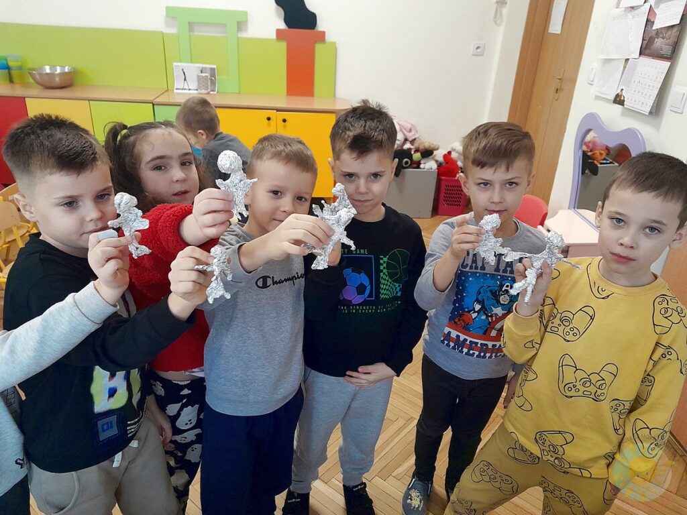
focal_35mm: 27
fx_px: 536
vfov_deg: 51.4
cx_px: 344
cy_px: 258
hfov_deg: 65.3
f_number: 1.8
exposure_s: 1/50
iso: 320
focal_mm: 4
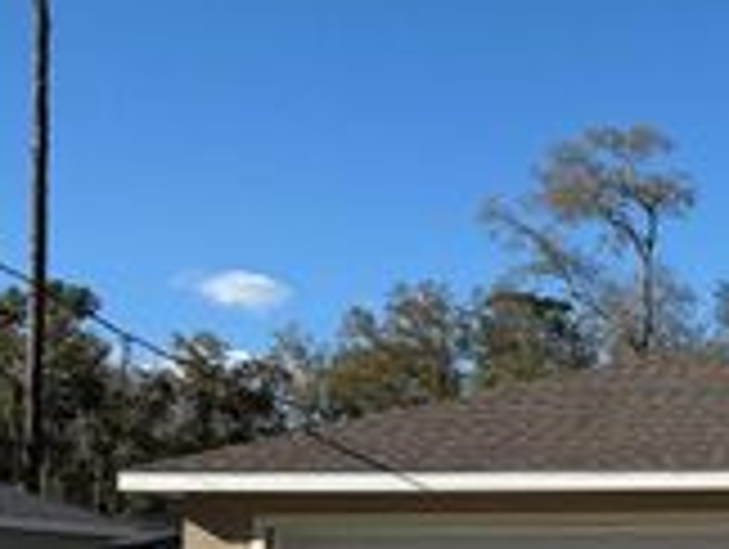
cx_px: 968
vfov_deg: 19.8
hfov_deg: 23.1
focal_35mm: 74
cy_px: 389
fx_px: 1561
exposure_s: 1/5714
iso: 80
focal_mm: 6.76
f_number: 1.78
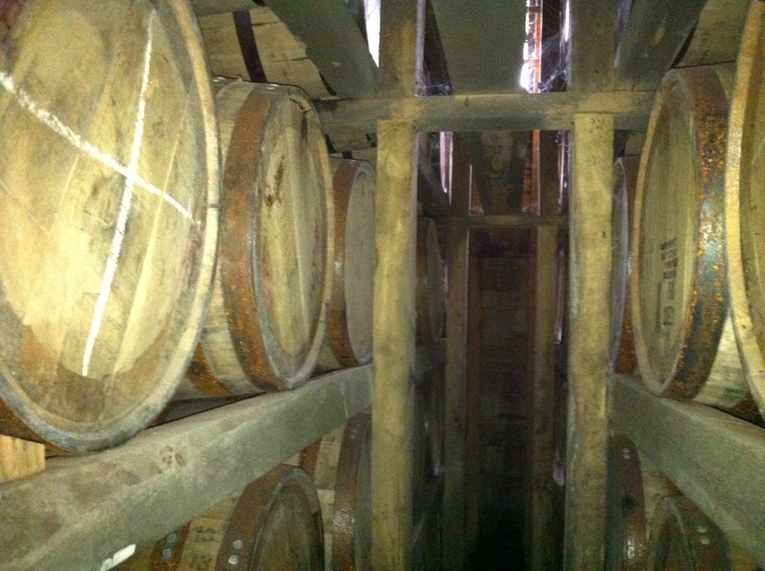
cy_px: 286
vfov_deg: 40.6
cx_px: 382
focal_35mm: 35
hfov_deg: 52.7
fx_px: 772
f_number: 2.8
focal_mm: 3.85
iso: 800
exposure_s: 1/15
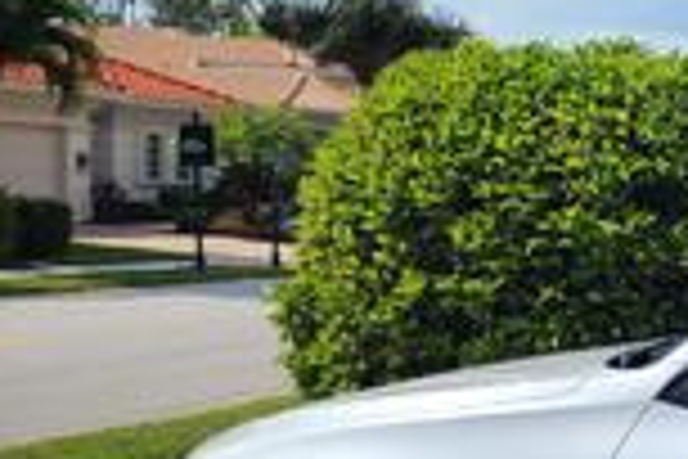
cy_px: 342
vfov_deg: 17.2
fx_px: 1510
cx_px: 1124
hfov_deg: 20.6
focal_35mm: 79
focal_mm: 6.4
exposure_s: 1/1538
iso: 12
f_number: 1.8
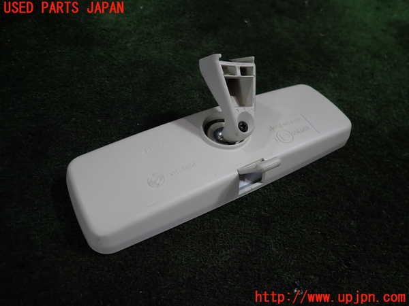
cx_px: 204
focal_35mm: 25
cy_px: 153
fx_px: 295
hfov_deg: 69.4
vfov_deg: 54.9
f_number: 2
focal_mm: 4.5
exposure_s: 1/60
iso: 125
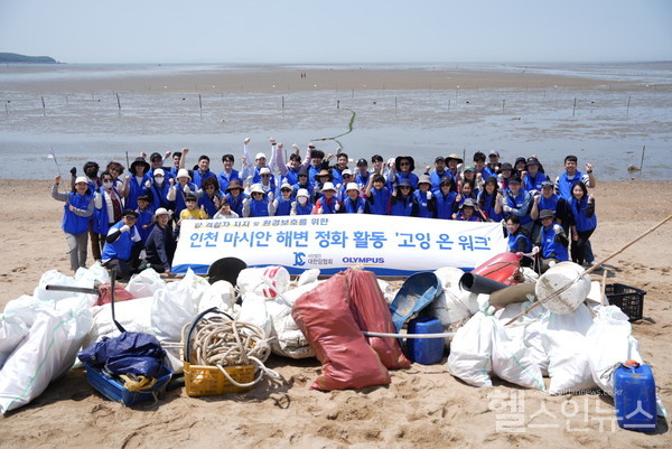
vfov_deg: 42.4
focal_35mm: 31
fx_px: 579
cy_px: 224
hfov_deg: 60.2
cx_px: 336
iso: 50
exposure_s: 1/1000
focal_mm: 31
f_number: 2.8
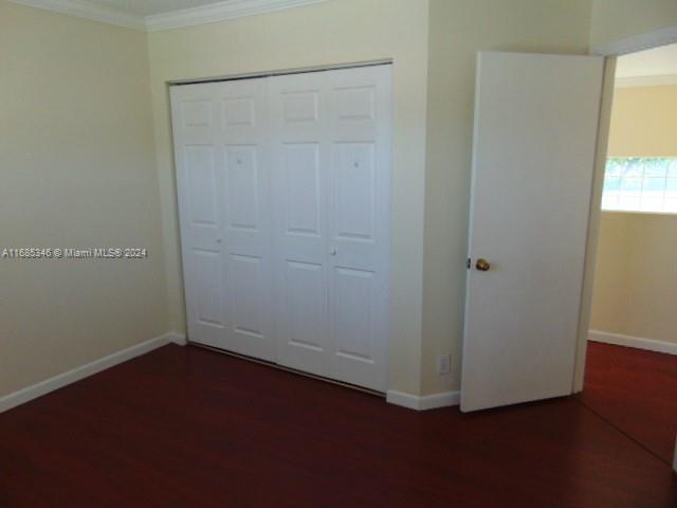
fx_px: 489
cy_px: 254
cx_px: 338
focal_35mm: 25
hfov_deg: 69.4
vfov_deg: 54.9
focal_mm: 4.5
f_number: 3
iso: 100
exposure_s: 1/30
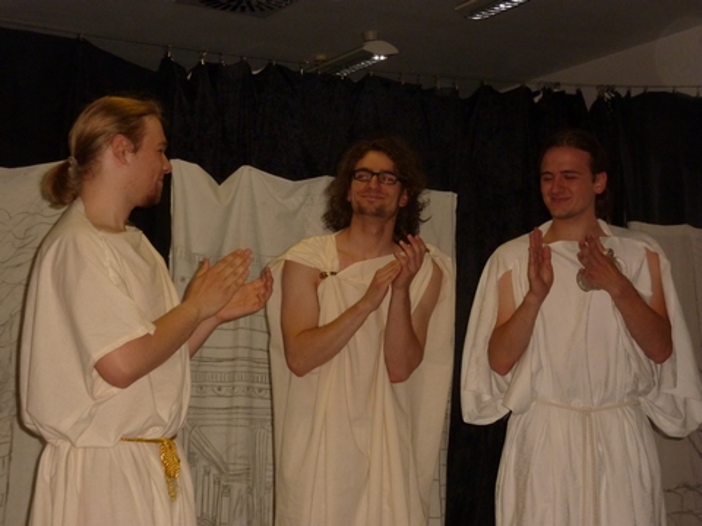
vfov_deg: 21.9
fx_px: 1359
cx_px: 351
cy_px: 263
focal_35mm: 67
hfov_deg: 29.0
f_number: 4.1
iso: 320
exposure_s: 1/250
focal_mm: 11
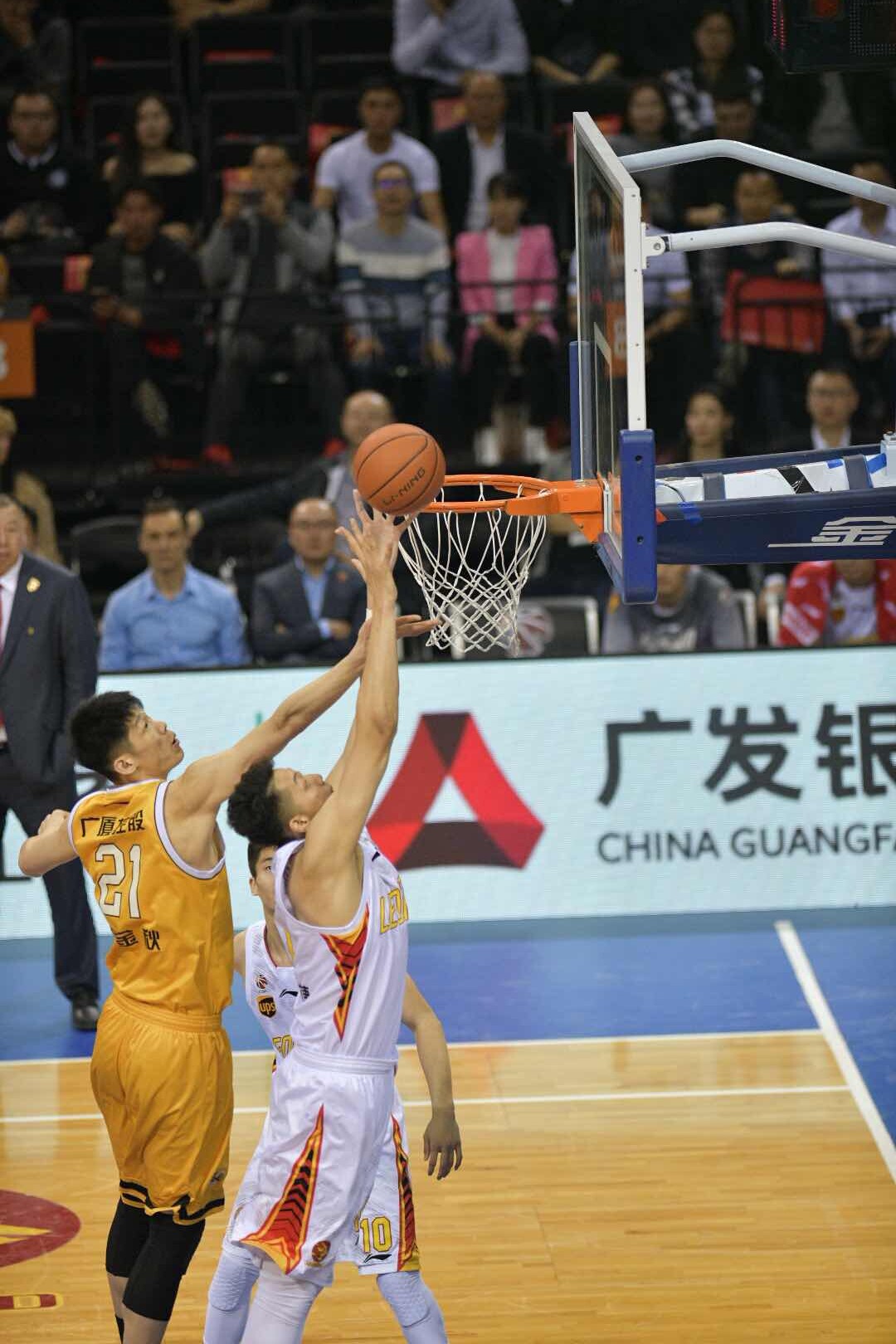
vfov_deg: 6.9
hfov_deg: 4.6
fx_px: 11199
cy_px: 672
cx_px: 448
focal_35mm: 300
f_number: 3.2
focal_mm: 300
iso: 2500
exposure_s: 1/1250
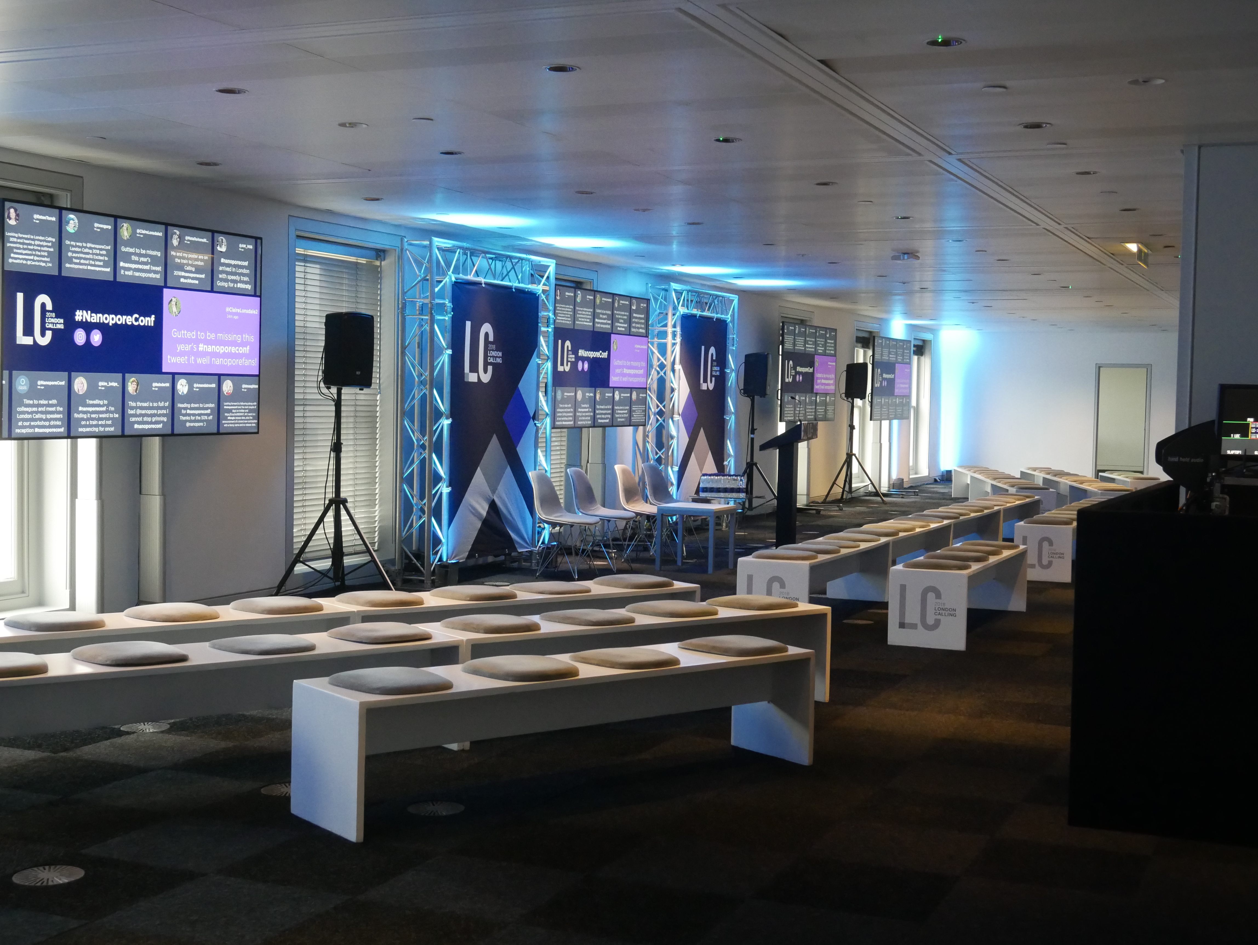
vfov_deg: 31.5
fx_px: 1672
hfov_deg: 41.2
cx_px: 629
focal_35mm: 46
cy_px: 472
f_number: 5.1
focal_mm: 23
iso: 2500
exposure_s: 1/60
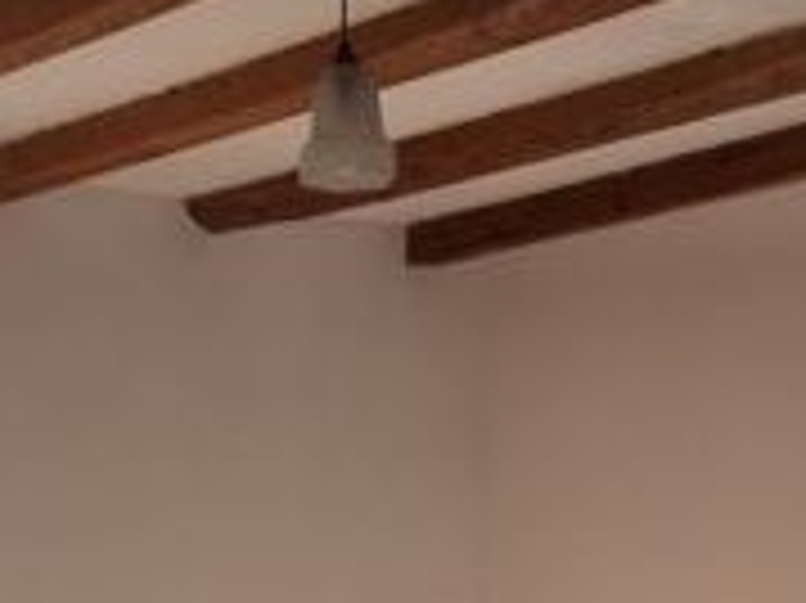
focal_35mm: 114
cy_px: 1107
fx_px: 2653
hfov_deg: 17.3
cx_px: 358
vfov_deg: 11.9
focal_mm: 4.15
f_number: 2.2
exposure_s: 1/100
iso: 25
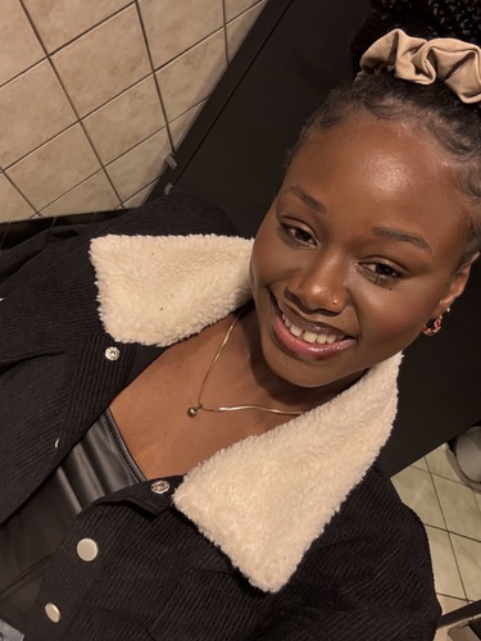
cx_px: 240
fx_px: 556
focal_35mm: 30
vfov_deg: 60.0
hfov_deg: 46.8
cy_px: 320
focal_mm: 2.69
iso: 400
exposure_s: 1/40
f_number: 1.9
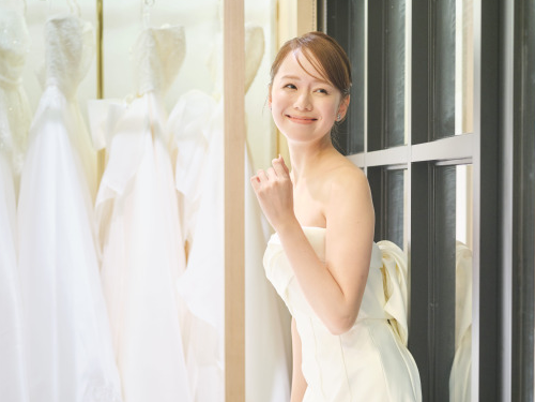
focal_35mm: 80
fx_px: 1236
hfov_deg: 24.4
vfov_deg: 18.4
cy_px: 237
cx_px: 255
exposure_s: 1/100
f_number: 3.2
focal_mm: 63
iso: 800
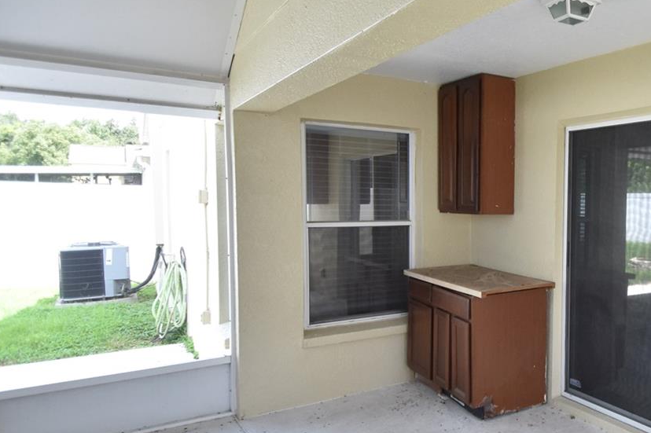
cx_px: 571
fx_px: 524
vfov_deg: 44.9
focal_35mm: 29
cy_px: 225
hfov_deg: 56.1
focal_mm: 10
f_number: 3.5
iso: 800
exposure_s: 1/500
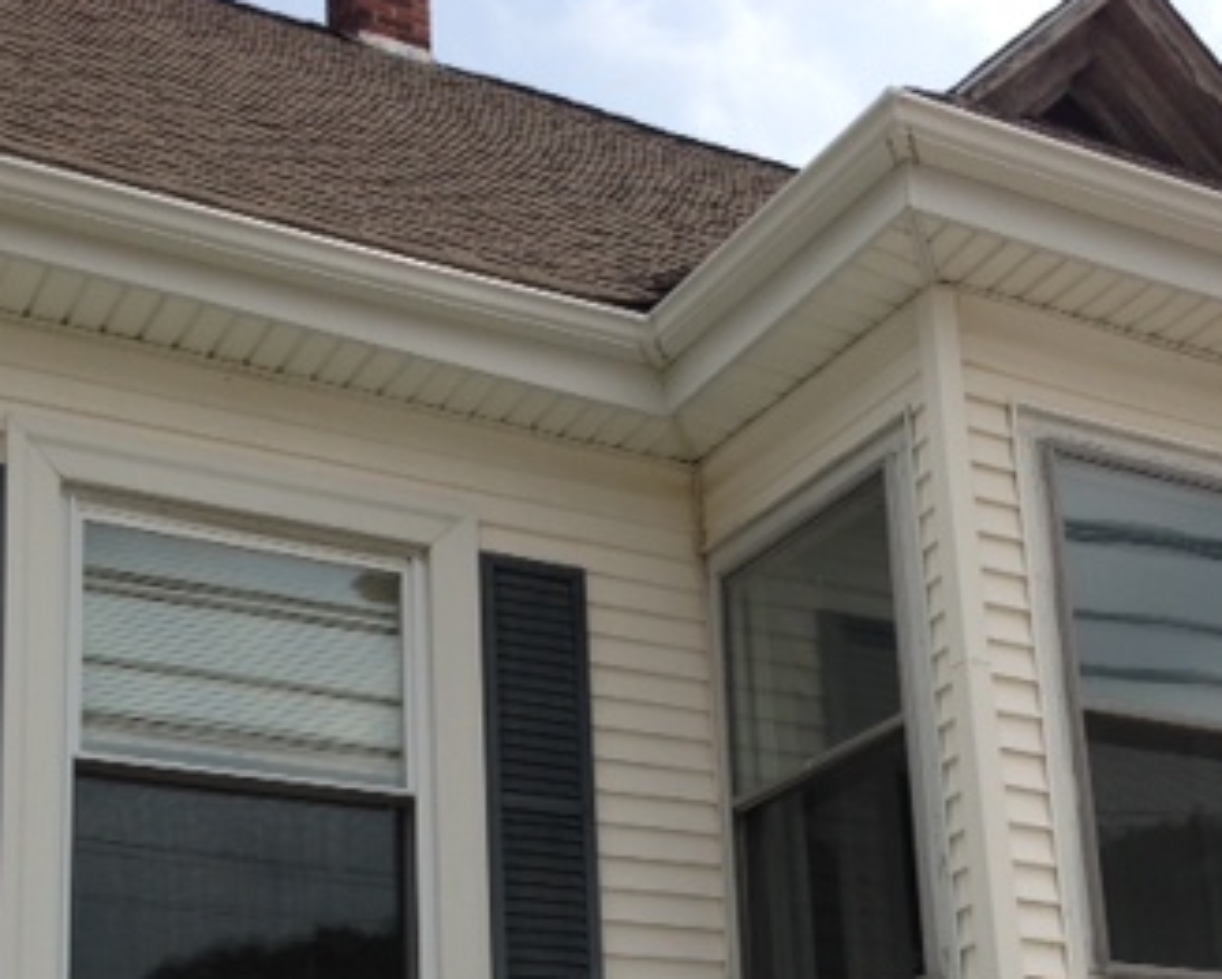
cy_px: 841
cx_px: 676
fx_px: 2280
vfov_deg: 23.7
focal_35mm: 63
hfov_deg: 30.0
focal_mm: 4.13
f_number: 2.4
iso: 50
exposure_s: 1/2008
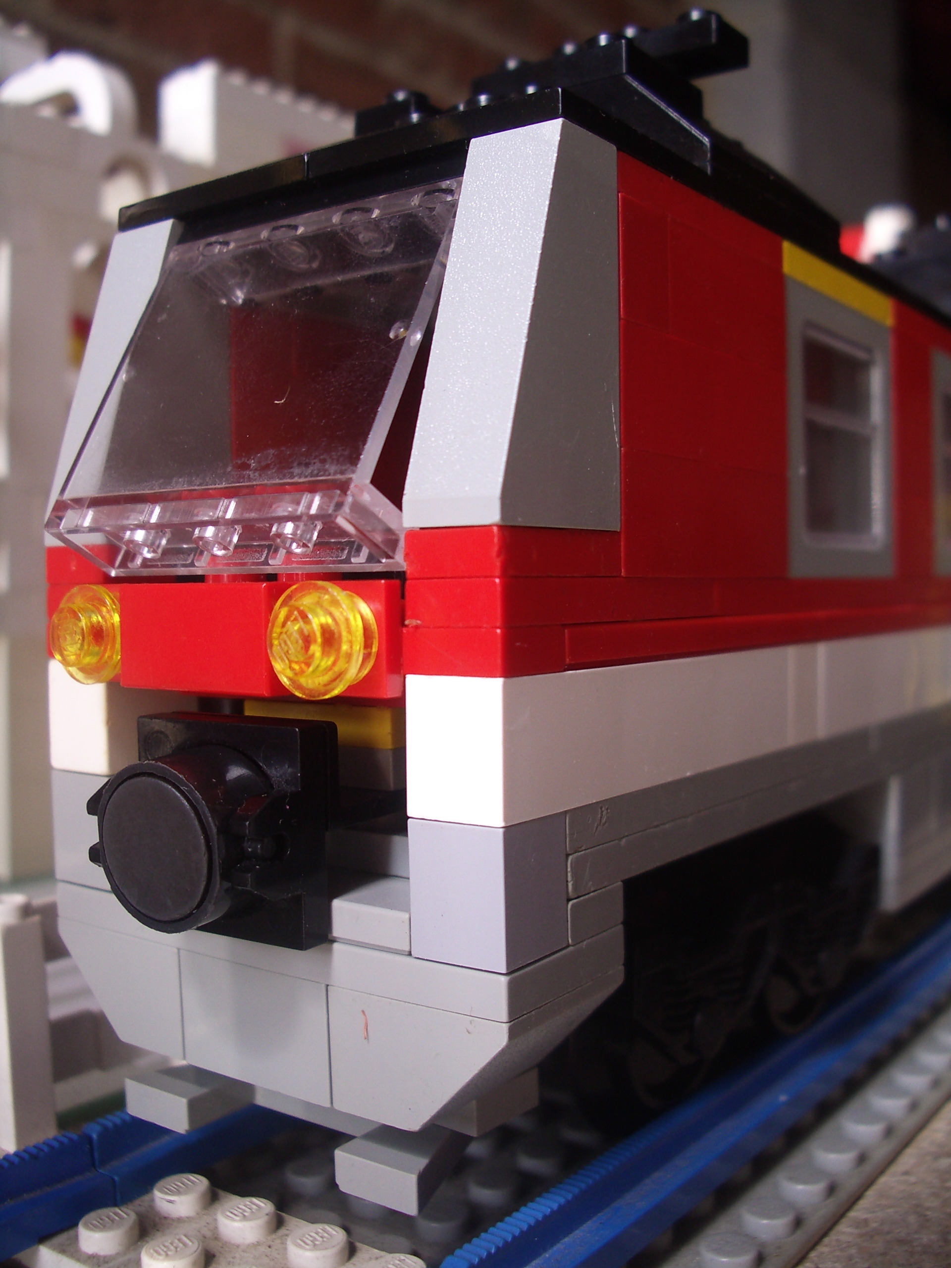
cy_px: 634
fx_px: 1282
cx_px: 476
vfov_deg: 52.6
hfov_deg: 40.7
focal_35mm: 35
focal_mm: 5.8
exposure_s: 1/80
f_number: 2.6
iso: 80
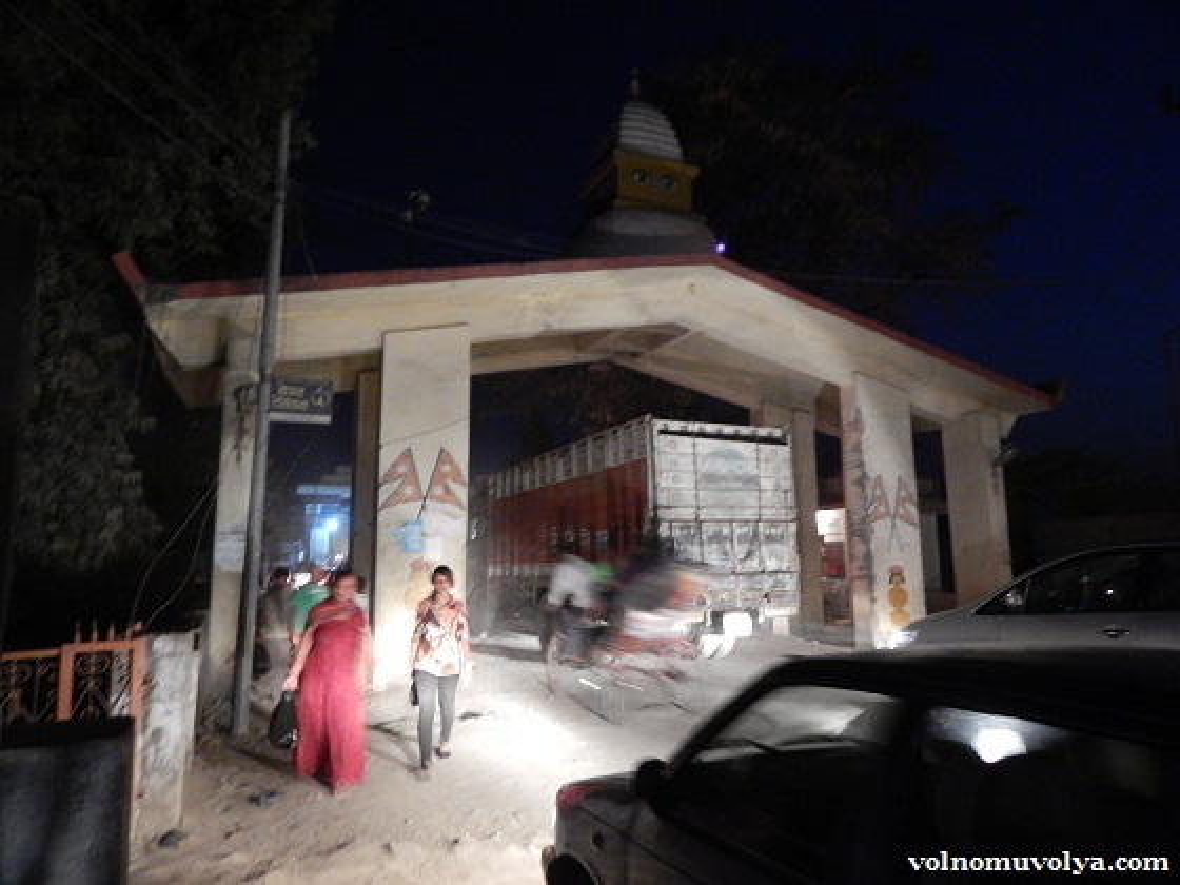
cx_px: 590
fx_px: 784
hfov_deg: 73.9
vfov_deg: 58.9
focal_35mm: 23
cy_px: 442
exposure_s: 1/4
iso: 800
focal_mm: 4
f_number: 3
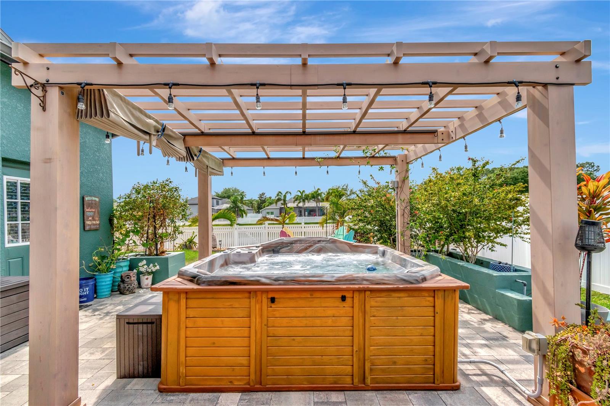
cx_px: 305
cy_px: 203
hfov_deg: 100.4
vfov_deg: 77.3
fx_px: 254
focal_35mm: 15
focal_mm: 10
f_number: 7.1
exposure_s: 1/1600
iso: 500
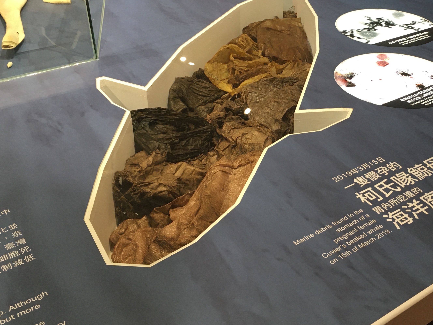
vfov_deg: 32.8
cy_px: 133
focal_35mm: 44
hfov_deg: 42.1
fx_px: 550
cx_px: 302
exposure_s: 1/30
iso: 80
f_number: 2.2
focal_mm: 4.15
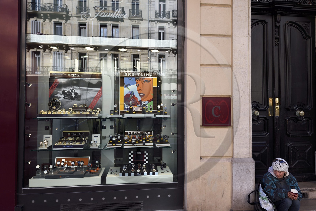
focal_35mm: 24
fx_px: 211
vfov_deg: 53.1
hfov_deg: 73.8
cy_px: 106
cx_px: 158
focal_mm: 24
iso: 200
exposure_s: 1/250
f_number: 7.1
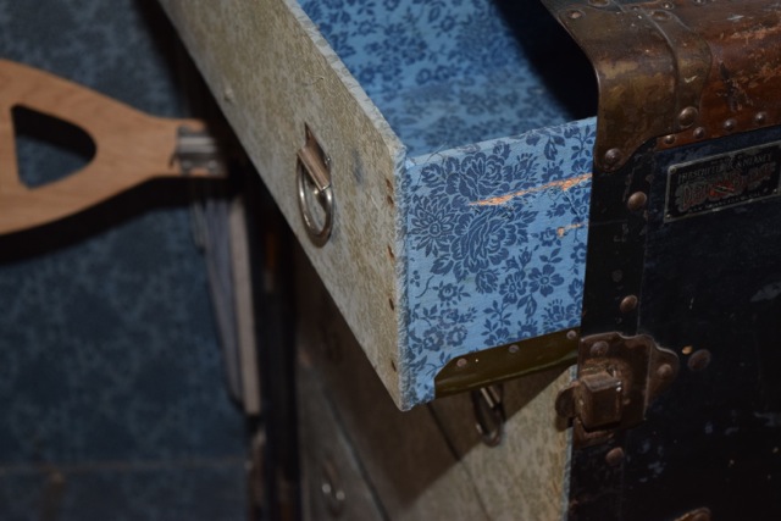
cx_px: 390
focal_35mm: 82
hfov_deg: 24.6
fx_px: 1790
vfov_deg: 16.6
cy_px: 260
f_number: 5.6
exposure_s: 1/125
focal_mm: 55
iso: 800
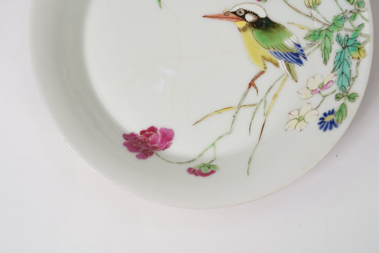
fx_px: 1105
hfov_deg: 19.5
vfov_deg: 13.0
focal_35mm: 105
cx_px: 190
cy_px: 126
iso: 500
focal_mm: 105
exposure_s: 1/125
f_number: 9
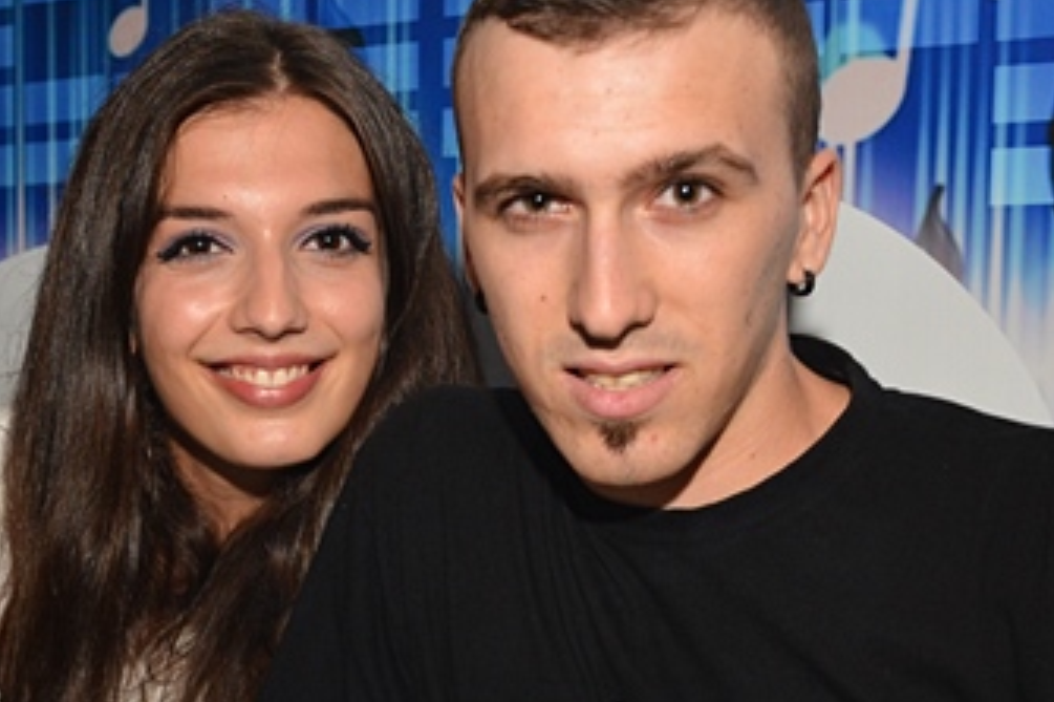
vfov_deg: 17.1
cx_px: 277
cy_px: 672
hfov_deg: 25.7
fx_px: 2282
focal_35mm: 78
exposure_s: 1/160
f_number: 4
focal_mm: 29
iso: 1000
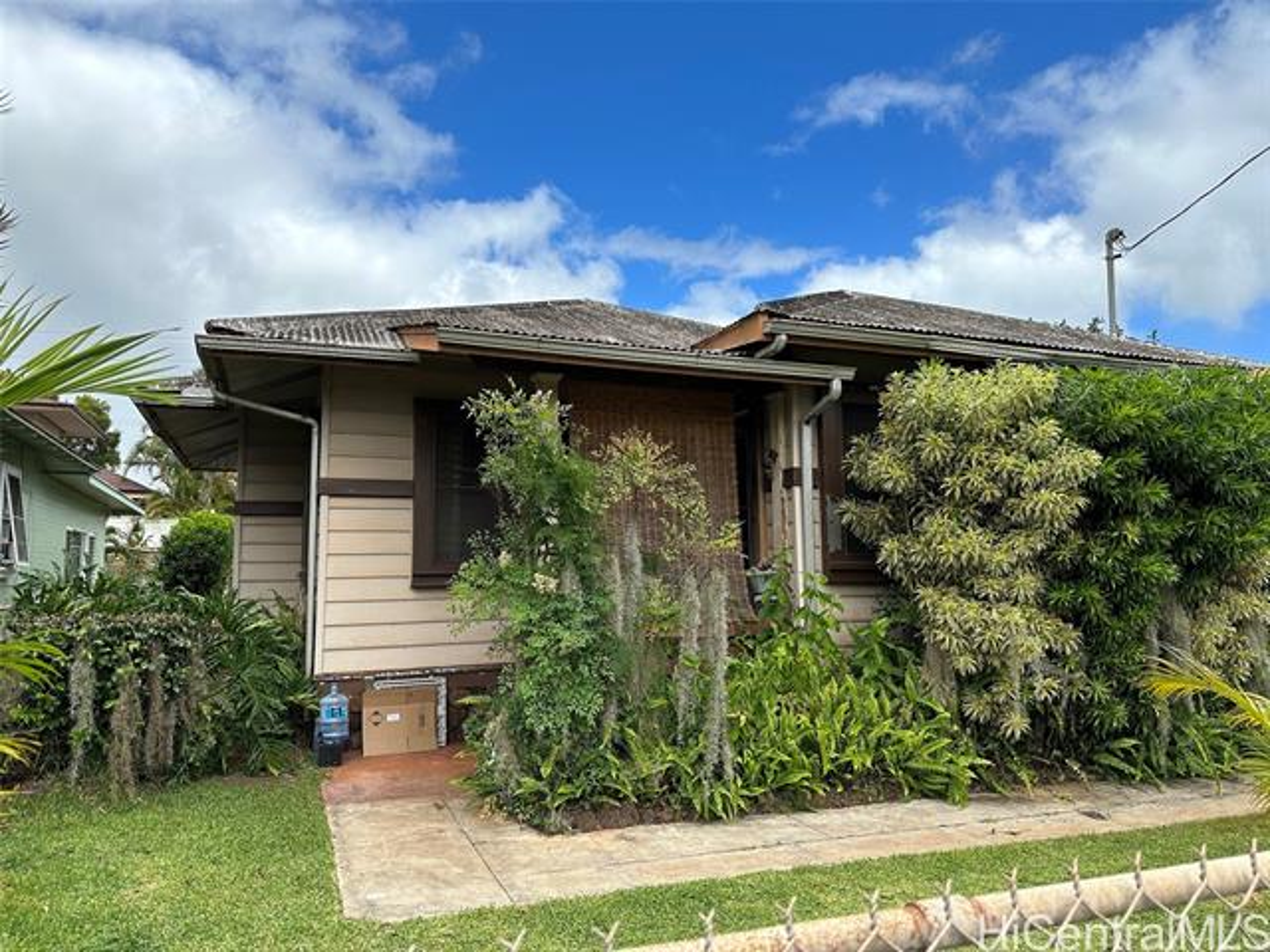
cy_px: 476
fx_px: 881
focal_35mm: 24
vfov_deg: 56.8
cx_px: 635
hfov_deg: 71.6
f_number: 1.78
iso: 80
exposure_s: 1/3861
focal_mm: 6.86
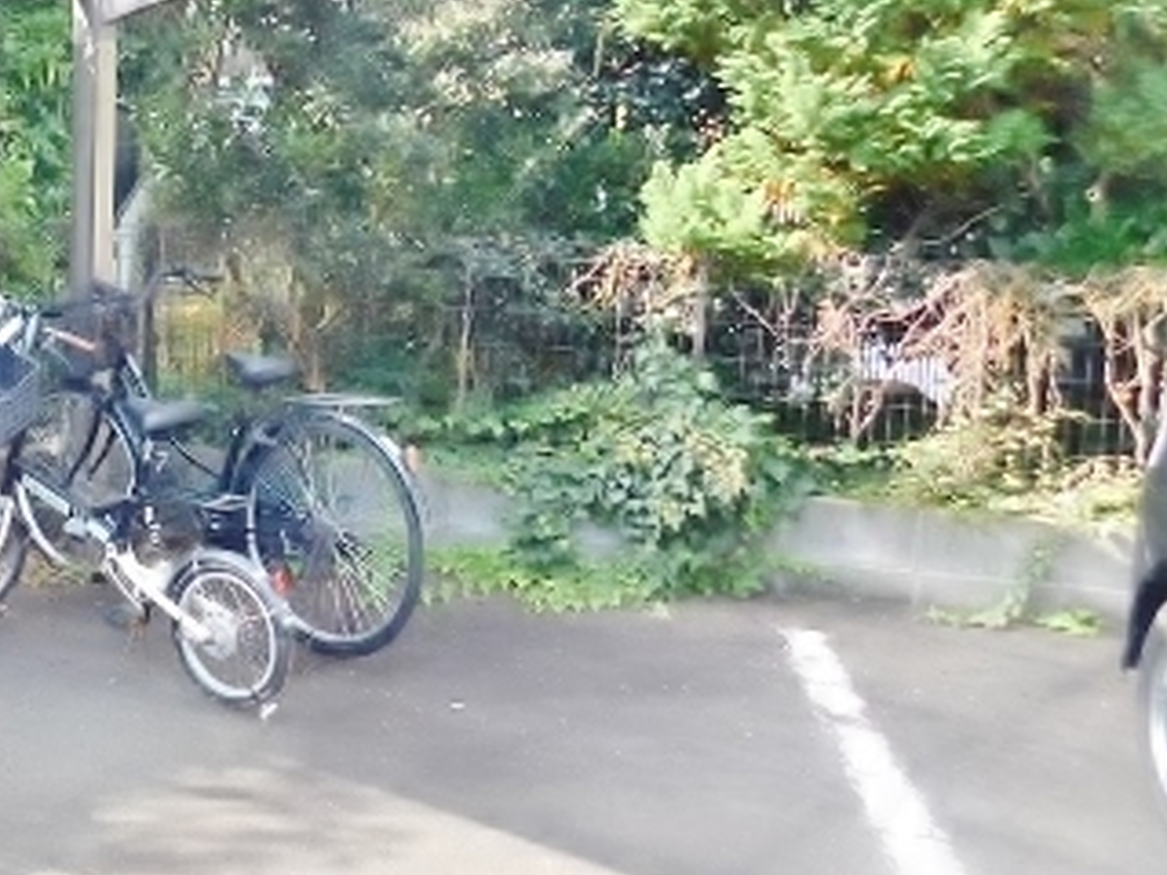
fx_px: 1551
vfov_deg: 31.1
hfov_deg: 37.3
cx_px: 22
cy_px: 248
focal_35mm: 46
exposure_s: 1/160
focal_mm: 4
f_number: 3
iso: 125
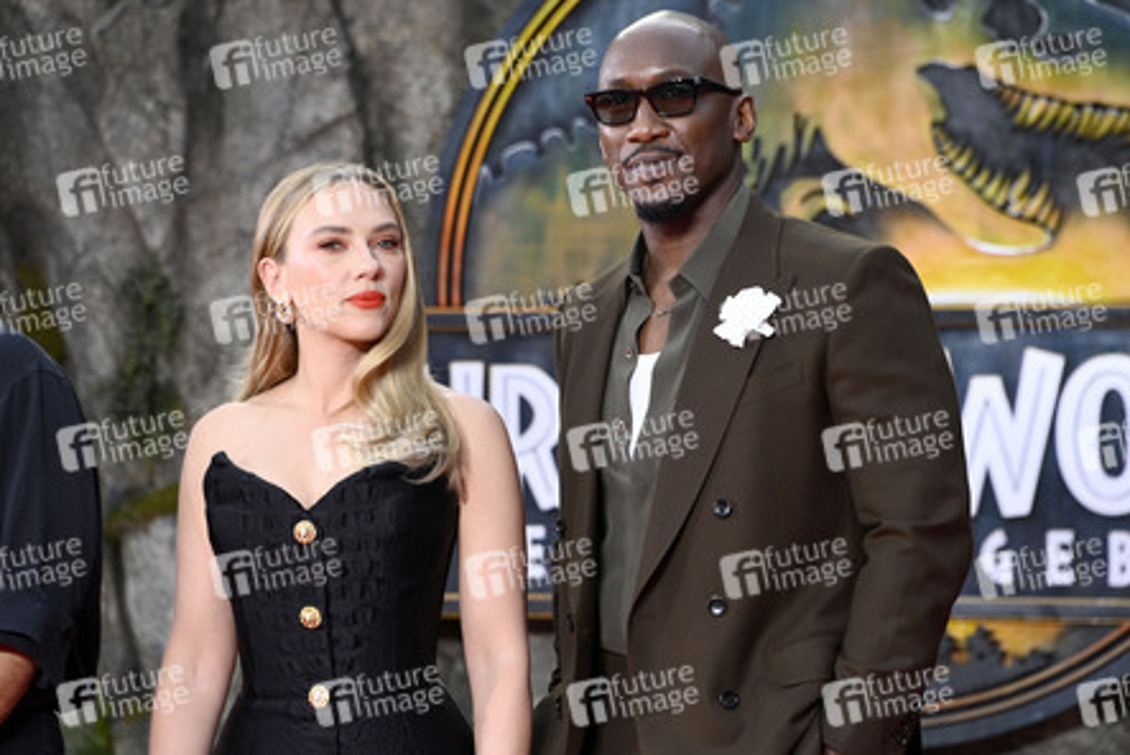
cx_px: 565
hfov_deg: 6.8
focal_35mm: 305
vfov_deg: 4.5
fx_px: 9580
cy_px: 378
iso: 640
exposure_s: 1/200
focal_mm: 300
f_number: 8
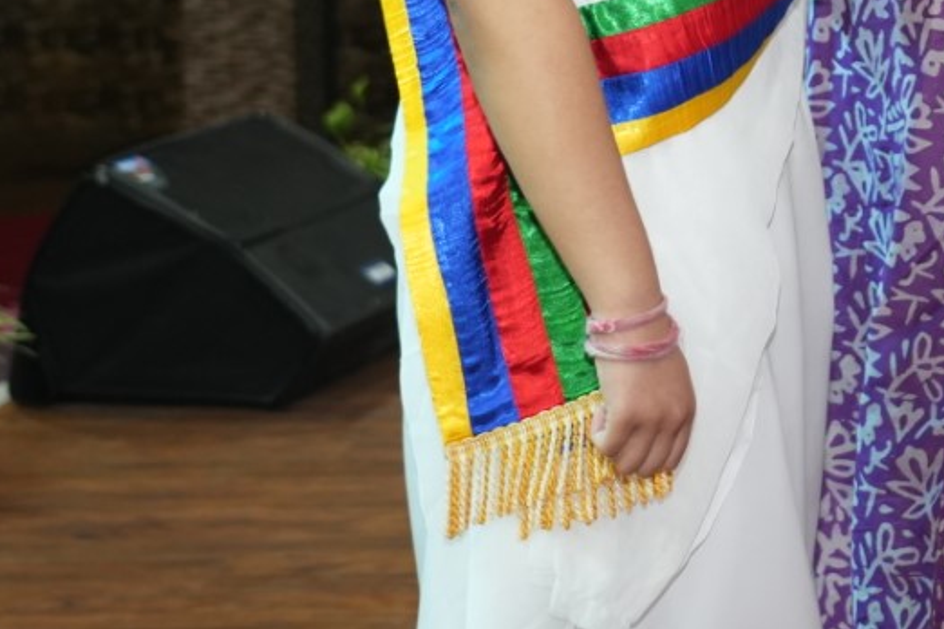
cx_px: 1130
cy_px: -181
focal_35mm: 121
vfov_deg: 11.1
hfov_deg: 16.2
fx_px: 3173
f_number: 4
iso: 1250
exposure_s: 1/160
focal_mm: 39
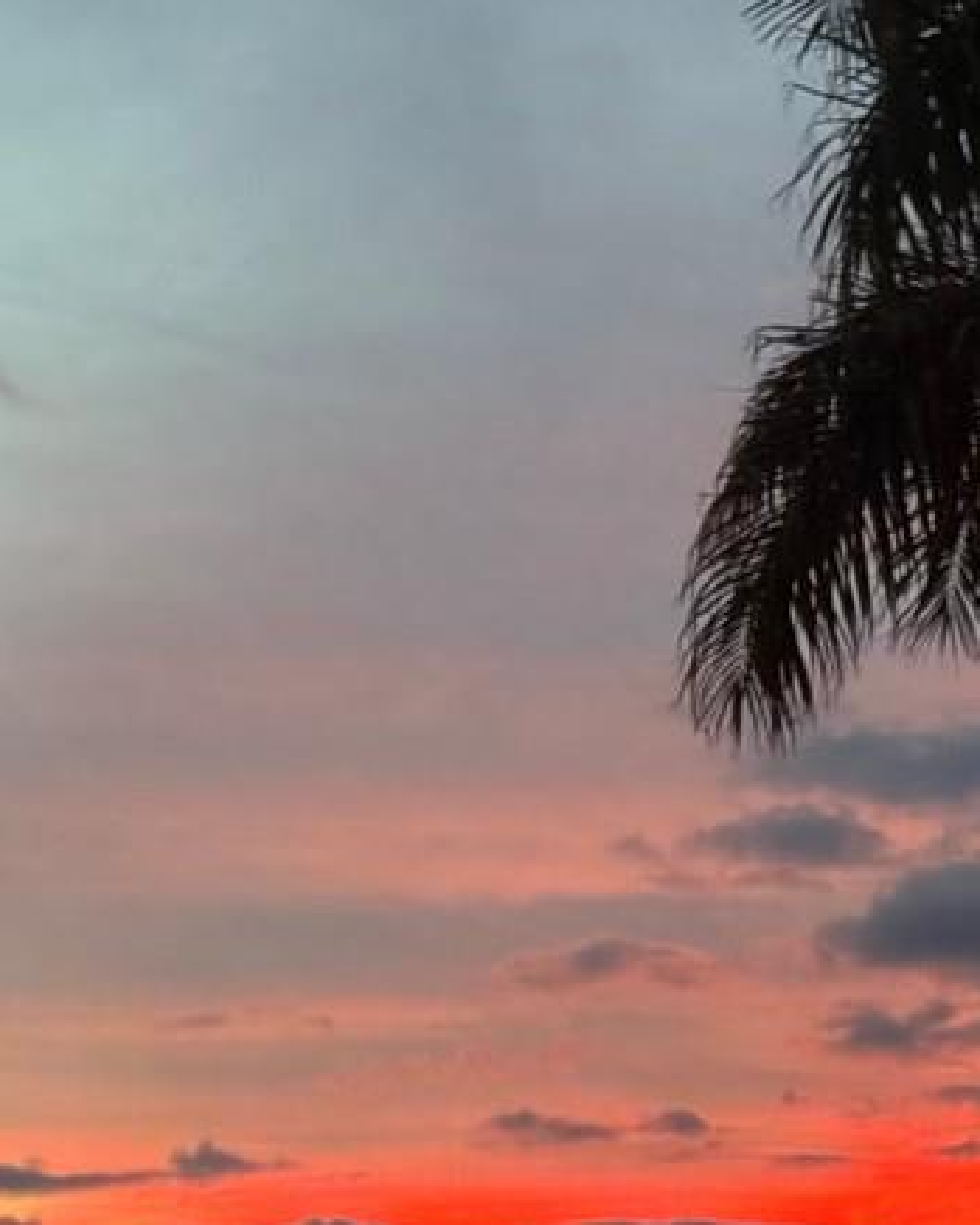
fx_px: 3987
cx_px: 1210
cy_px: 759
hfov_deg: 13.6
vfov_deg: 17.4
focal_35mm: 110
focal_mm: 6.76
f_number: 1.78
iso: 800
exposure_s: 1/29
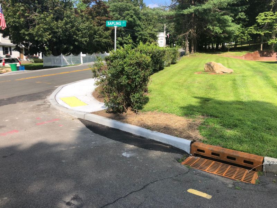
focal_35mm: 28
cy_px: 104
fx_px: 224
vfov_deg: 49.7
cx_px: 138
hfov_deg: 63.4
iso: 20
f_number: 1.8
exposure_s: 1/1263
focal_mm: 4
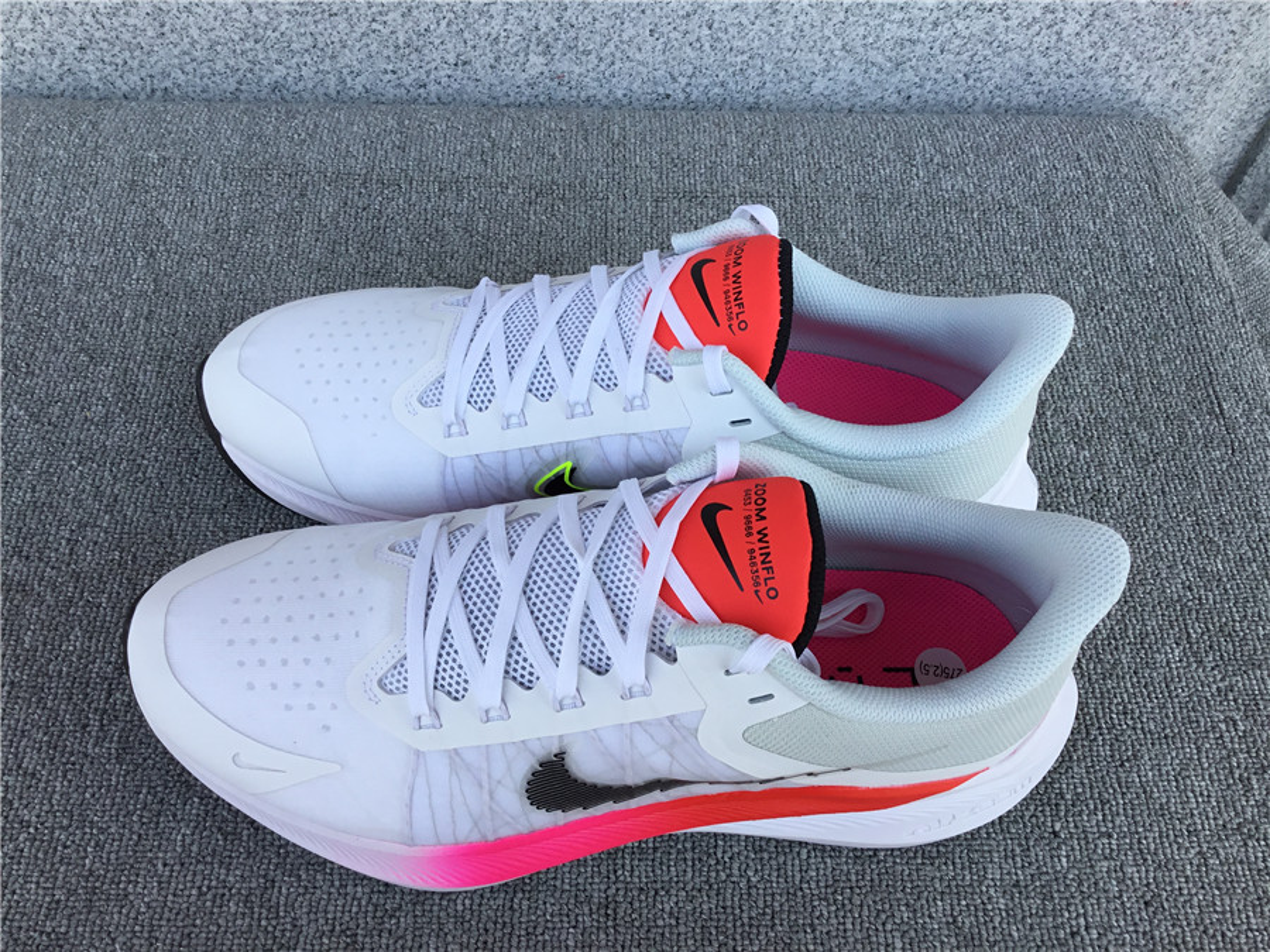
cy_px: 476
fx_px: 1137
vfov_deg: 45.4
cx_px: 635
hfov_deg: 58.4
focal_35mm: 31
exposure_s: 1/327
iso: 25
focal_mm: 3.3
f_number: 2.4
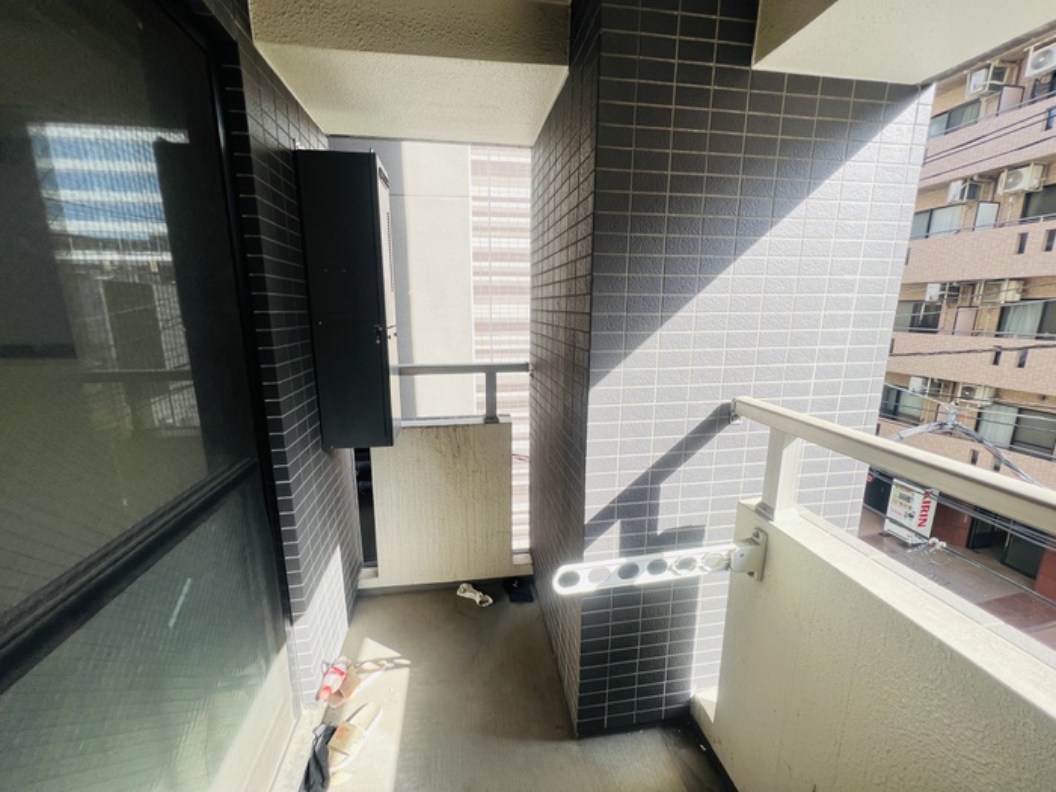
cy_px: 396
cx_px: 528
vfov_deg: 89.9
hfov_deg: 106.2
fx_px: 397
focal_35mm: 13
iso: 32
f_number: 1.8
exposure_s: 1/185
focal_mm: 1.57
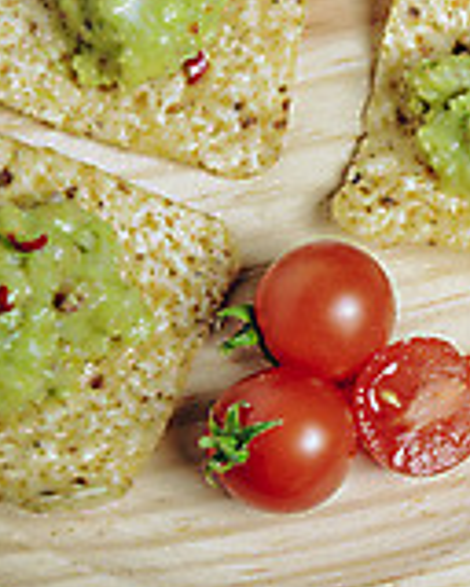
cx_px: 797
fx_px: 2939
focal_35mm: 169
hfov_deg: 8.8
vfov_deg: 11.4
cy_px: 224
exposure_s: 1/125
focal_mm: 48
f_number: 6.3
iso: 100
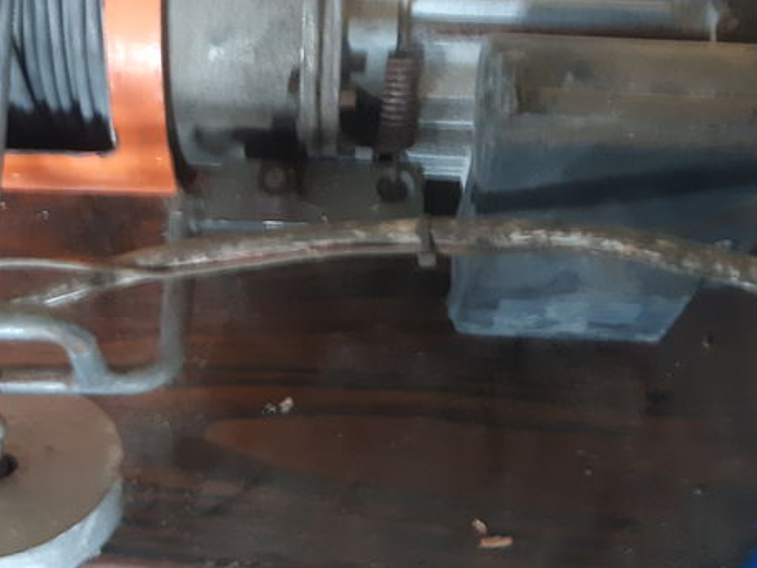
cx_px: 362
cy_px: 103
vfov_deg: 25.2
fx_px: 1247
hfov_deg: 33.8
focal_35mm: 57
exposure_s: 1/25
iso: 320
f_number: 1.7
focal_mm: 3.93
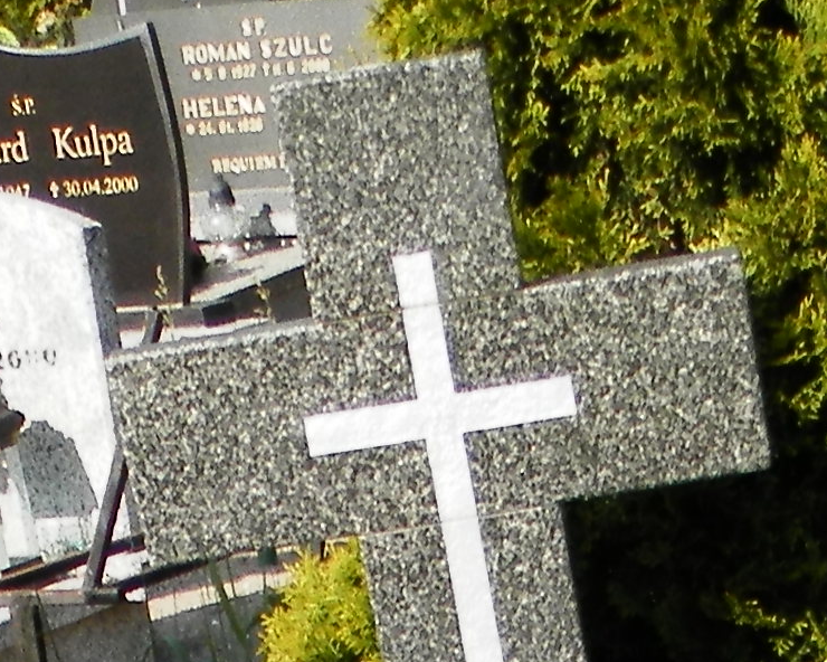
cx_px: 717
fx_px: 3720
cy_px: 1614
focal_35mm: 152
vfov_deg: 9.1
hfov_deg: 12.6
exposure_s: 1/80
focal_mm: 4.5
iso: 80
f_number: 8.7
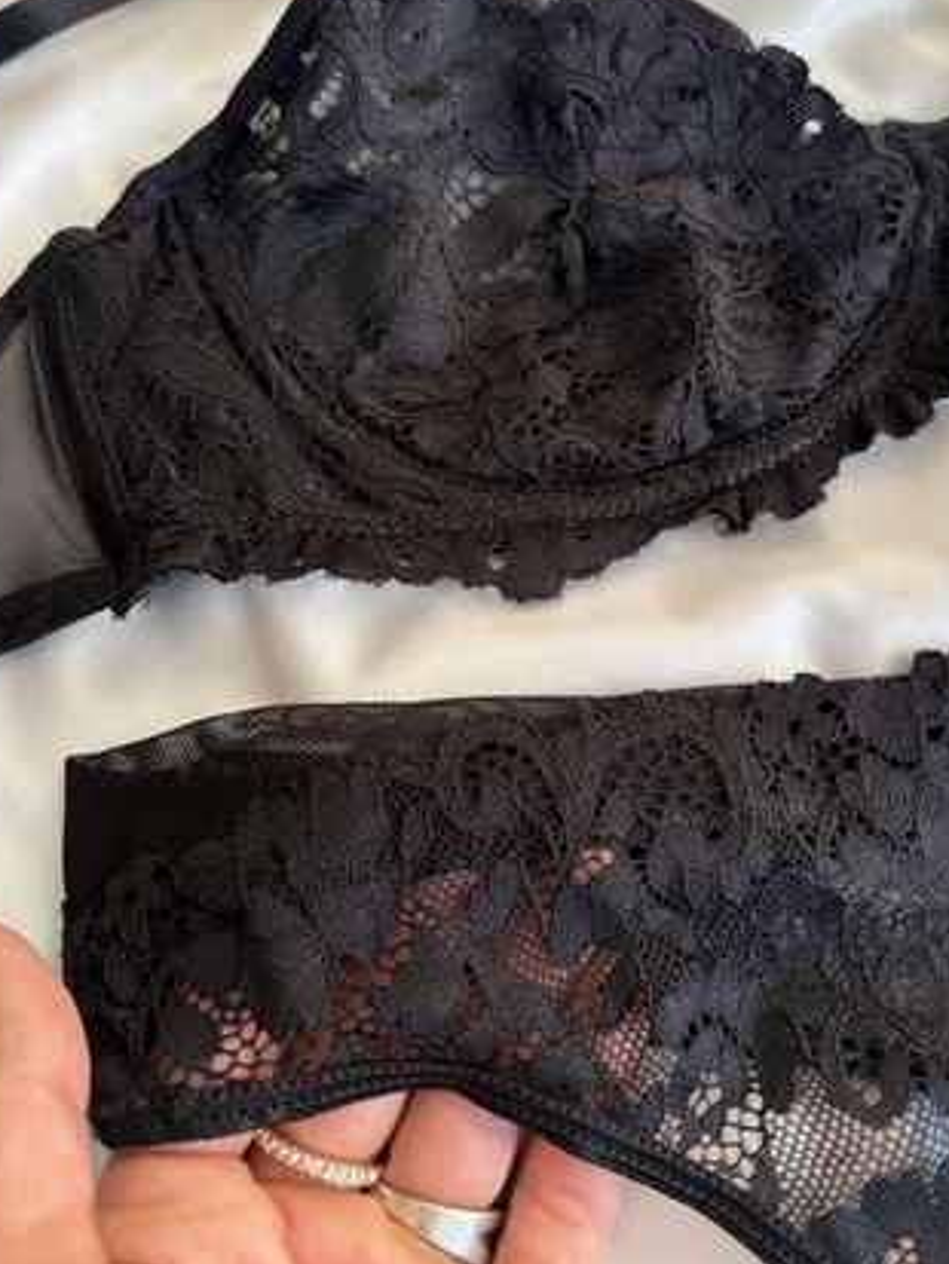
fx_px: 1133
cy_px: 476
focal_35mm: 31
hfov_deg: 45.4
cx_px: 517
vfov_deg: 57.6
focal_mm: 6.76
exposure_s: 1/290
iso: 100
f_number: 1.78
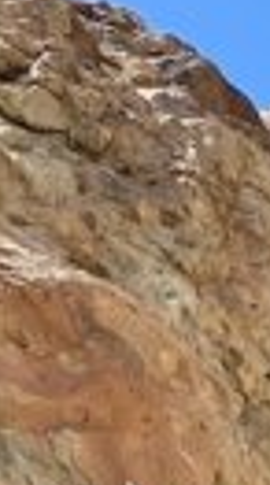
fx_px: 2846
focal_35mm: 222
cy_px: 1429
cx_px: 851
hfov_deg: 5.1
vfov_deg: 8.3
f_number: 1.8
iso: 32
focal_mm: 4.25
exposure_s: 1/1103
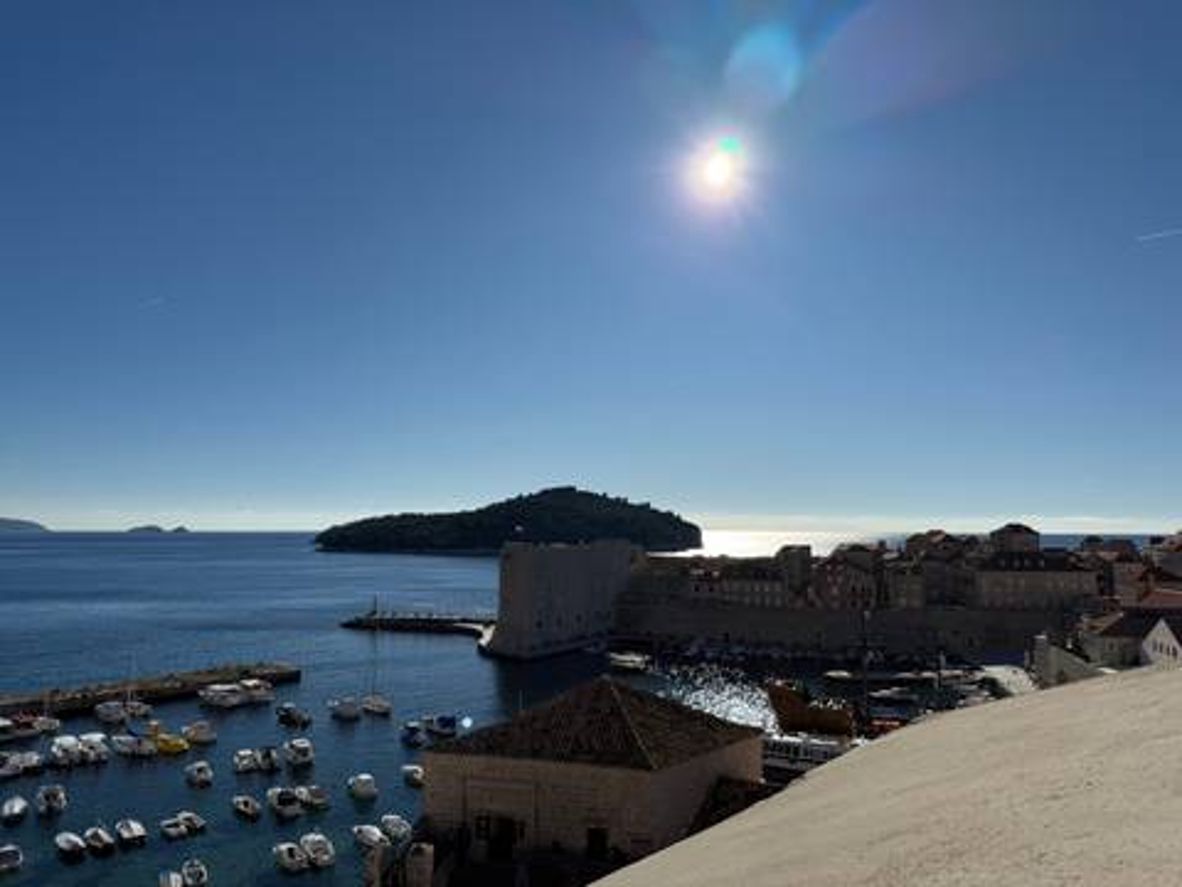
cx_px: 591
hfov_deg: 71.6
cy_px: 444
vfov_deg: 56.8
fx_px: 820
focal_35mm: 24
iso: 100
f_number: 1.78
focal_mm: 6.76
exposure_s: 1/14286
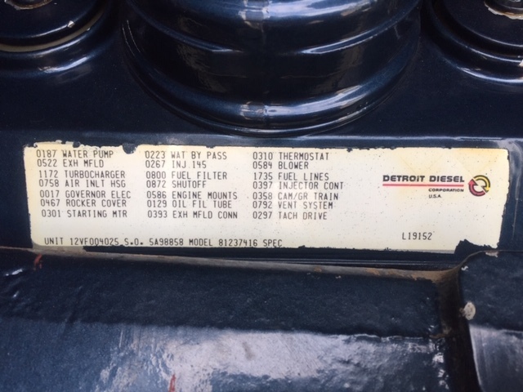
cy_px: 196
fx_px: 438
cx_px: 262
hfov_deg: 61.7
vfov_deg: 48.2
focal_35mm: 29
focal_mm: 4.15
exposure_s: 1/162
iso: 32
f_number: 2.2
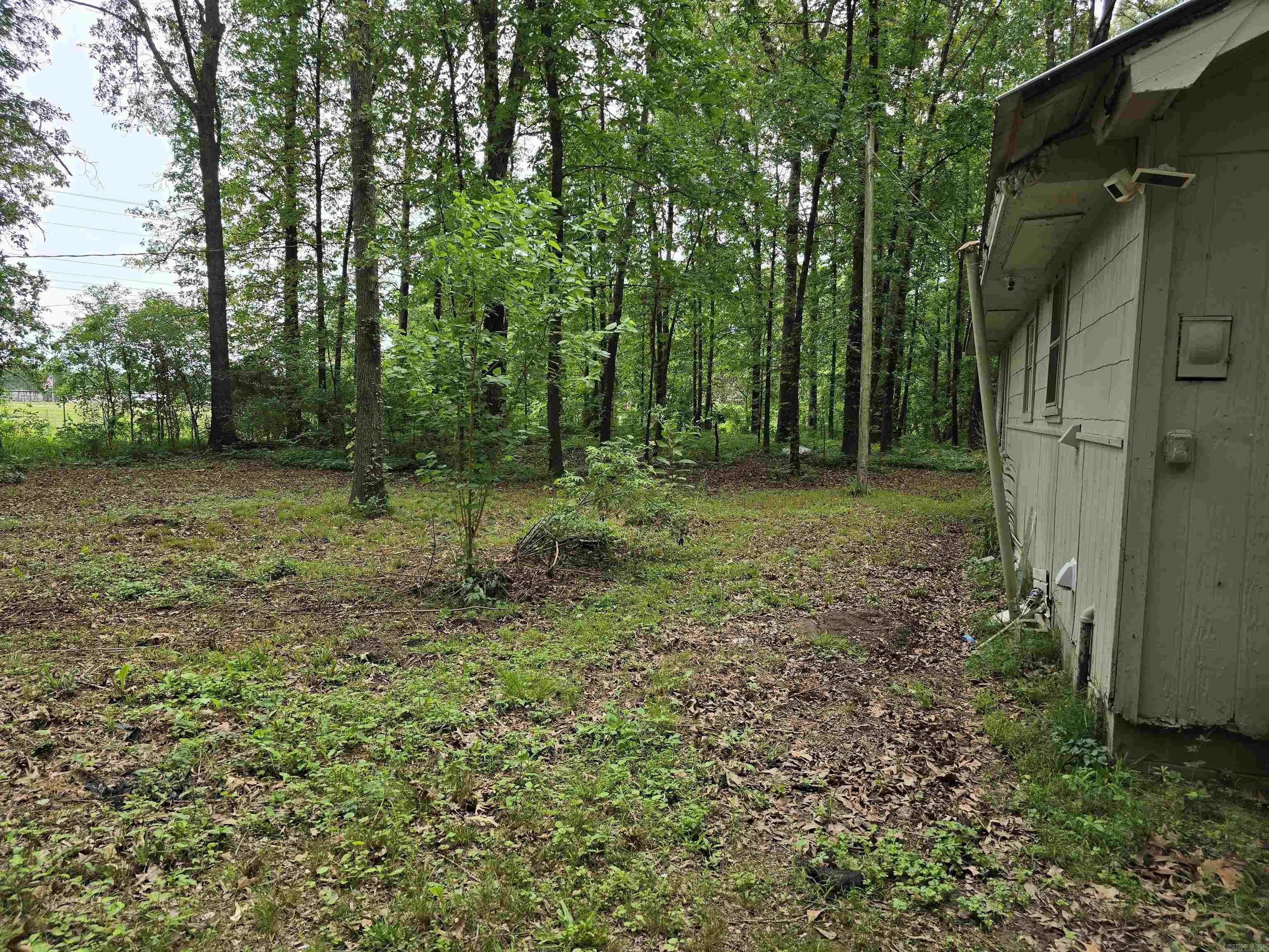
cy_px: 476
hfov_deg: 73.9
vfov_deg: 58.9
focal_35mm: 23
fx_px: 843
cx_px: 634
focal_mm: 6.3
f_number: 1.7
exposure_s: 1/180
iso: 16
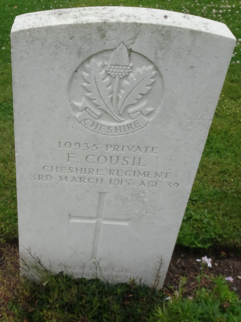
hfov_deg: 56.8
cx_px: 120
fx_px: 223
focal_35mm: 24
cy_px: 161
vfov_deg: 71.6
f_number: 3.5
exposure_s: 1/500
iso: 80
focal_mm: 4.1
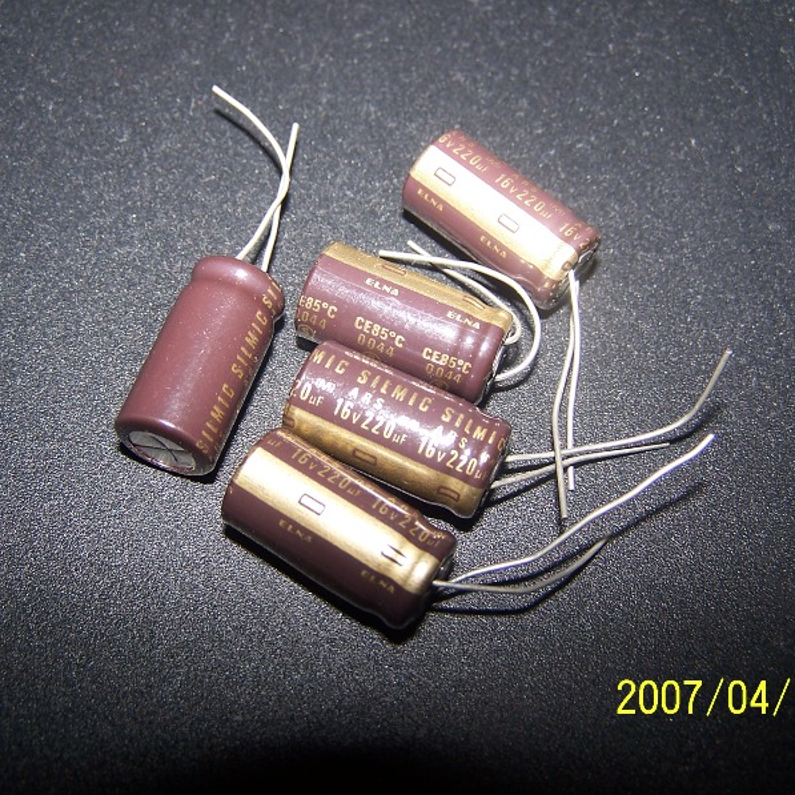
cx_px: 364
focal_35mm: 45
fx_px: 1169
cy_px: 397
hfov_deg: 37.5
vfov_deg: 37.6
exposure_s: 1/60
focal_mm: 6.3
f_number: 2.8
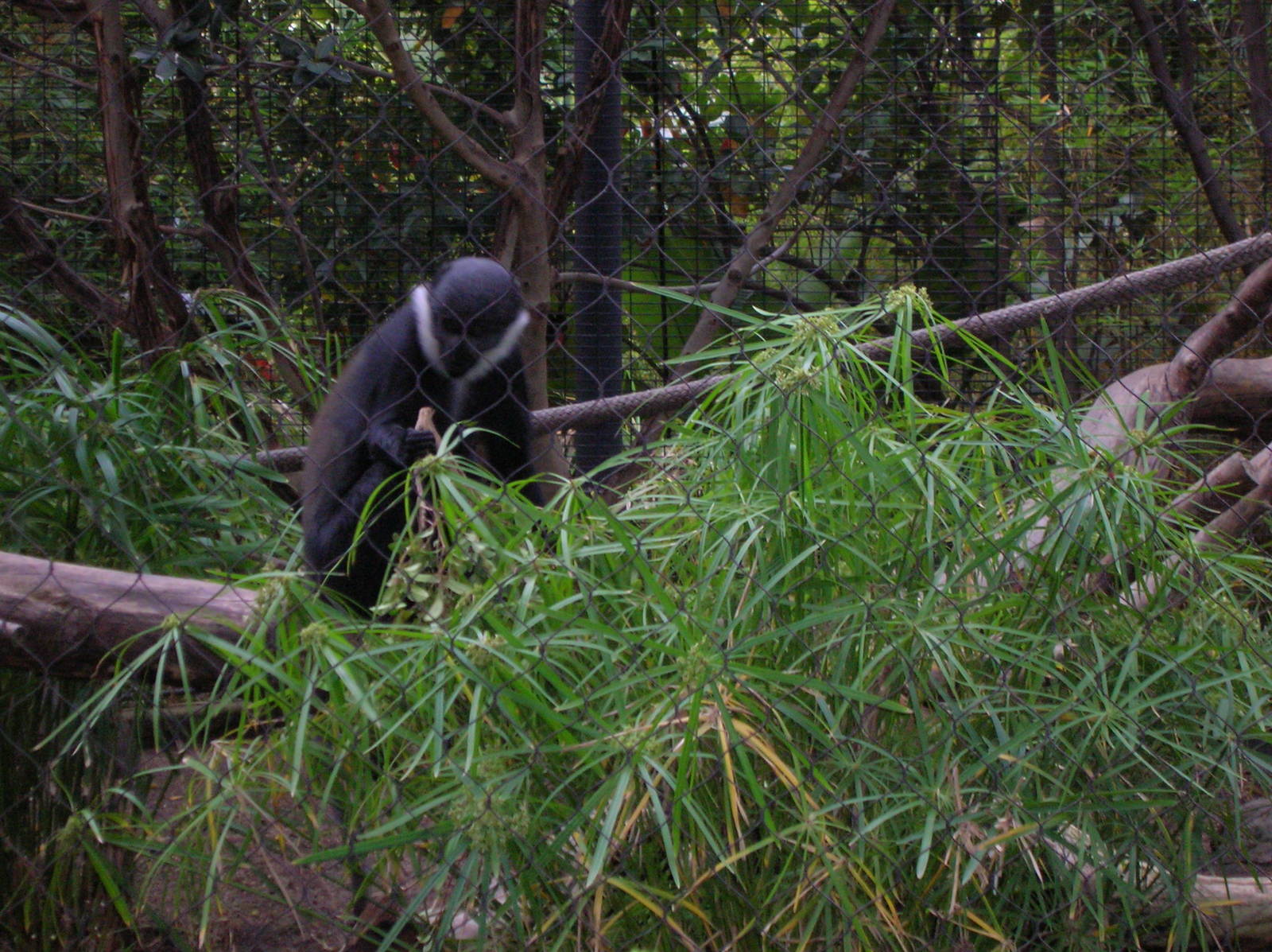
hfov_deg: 19.3
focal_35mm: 102
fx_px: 3745
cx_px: 636
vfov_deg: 14.5
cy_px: 476
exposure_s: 1/60.1
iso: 173
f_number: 4.9
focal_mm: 17.1
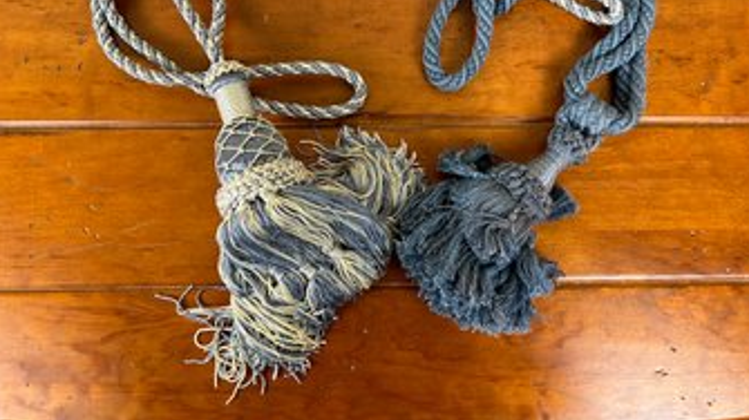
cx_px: 377
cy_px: 137
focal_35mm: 29
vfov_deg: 39.6
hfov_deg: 66.1
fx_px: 576
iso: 125
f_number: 1.5
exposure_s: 1/120
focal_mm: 5.7
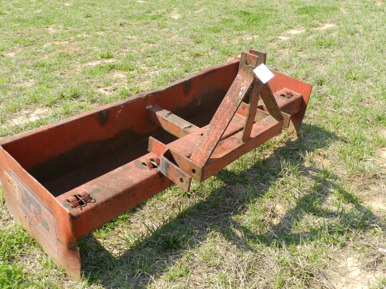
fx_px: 357
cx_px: 193
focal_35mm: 32
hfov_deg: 56.8
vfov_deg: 44.2
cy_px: 144
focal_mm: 5.6
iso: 160
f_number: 3.7
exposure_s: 1/640
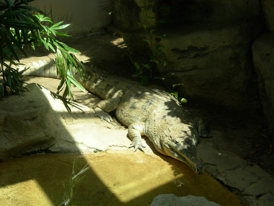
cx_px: 137
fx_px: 815
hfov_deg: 19.1
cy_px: 103
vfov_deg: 14.4
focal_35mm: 103
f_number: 4.6
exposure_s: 1/143
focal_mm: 21.3
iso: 105
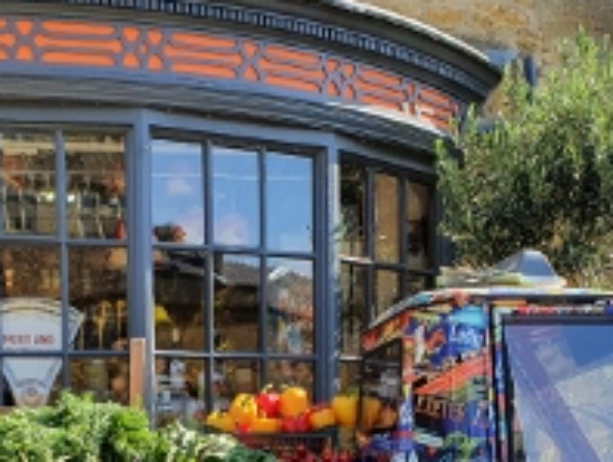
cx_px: 183
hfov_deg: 32.3
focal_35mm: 59
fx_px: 1046
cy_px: 465
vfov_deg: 23.8
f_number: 2.4
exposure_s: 1/776
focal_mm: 4.32
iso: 50
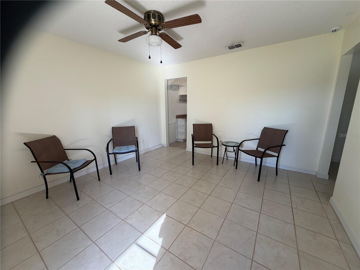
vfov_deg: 85.7
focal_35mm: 14
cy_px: 135
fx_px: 146
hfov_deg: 102.1
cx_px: 180
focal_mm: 2.22
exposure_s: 1/121
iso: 80
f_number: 2.2
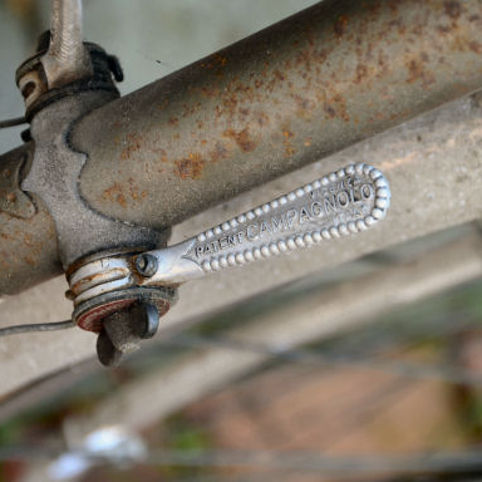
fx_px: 2237
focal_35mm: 142
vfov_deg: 12.3
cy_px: 230
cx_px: 289
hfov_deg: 12.3
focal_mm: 66
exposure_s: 1/60
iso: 200
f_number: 5.3
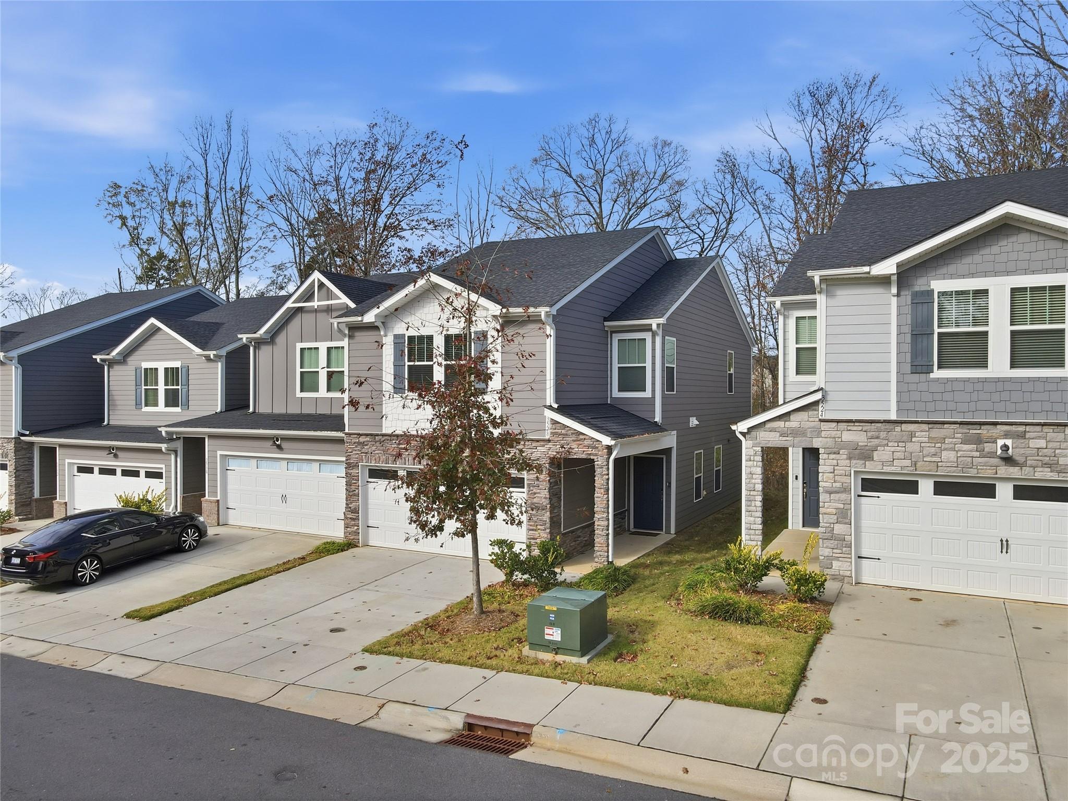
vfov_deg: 56.8
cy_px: 400
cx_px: 534
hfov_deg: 71.6
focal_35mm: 24
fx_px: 740
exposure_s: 1/1000
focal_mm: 4.5
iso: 100
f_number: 2.8
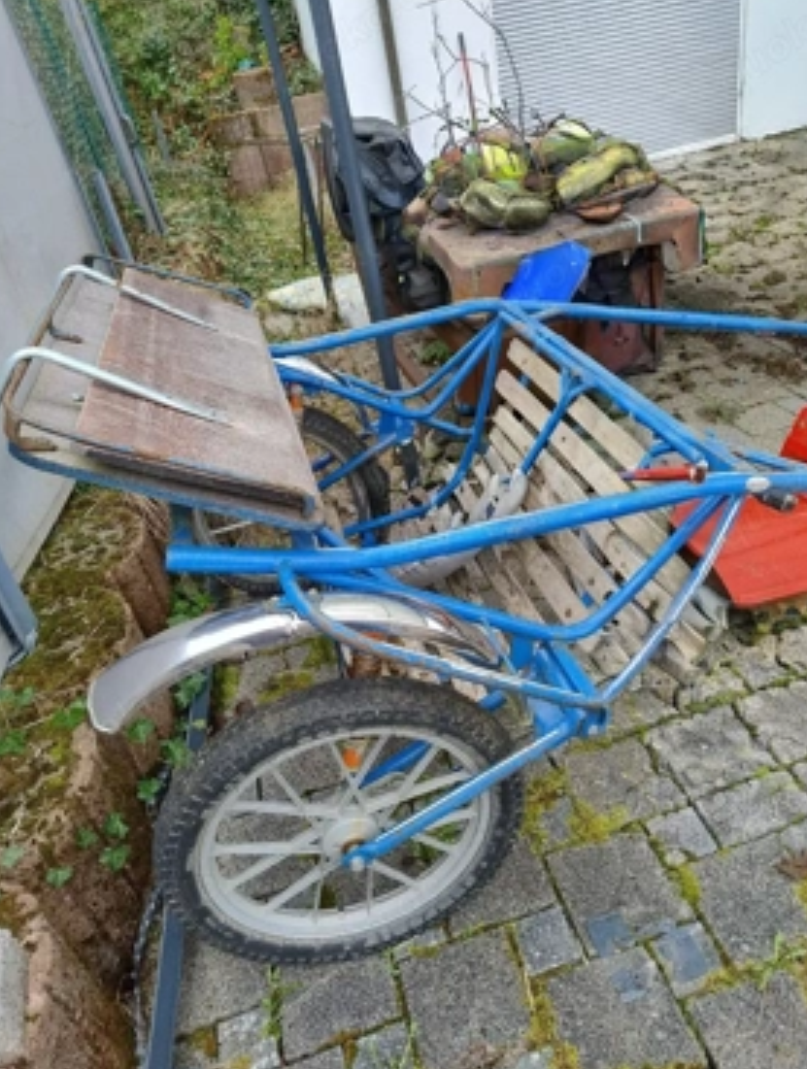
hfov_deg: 53.2
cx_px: 420
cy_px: 513
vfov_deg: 67.2
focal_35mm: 26
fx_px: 805
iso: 100
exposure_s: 1/175
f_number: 1.8
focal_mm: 5.56
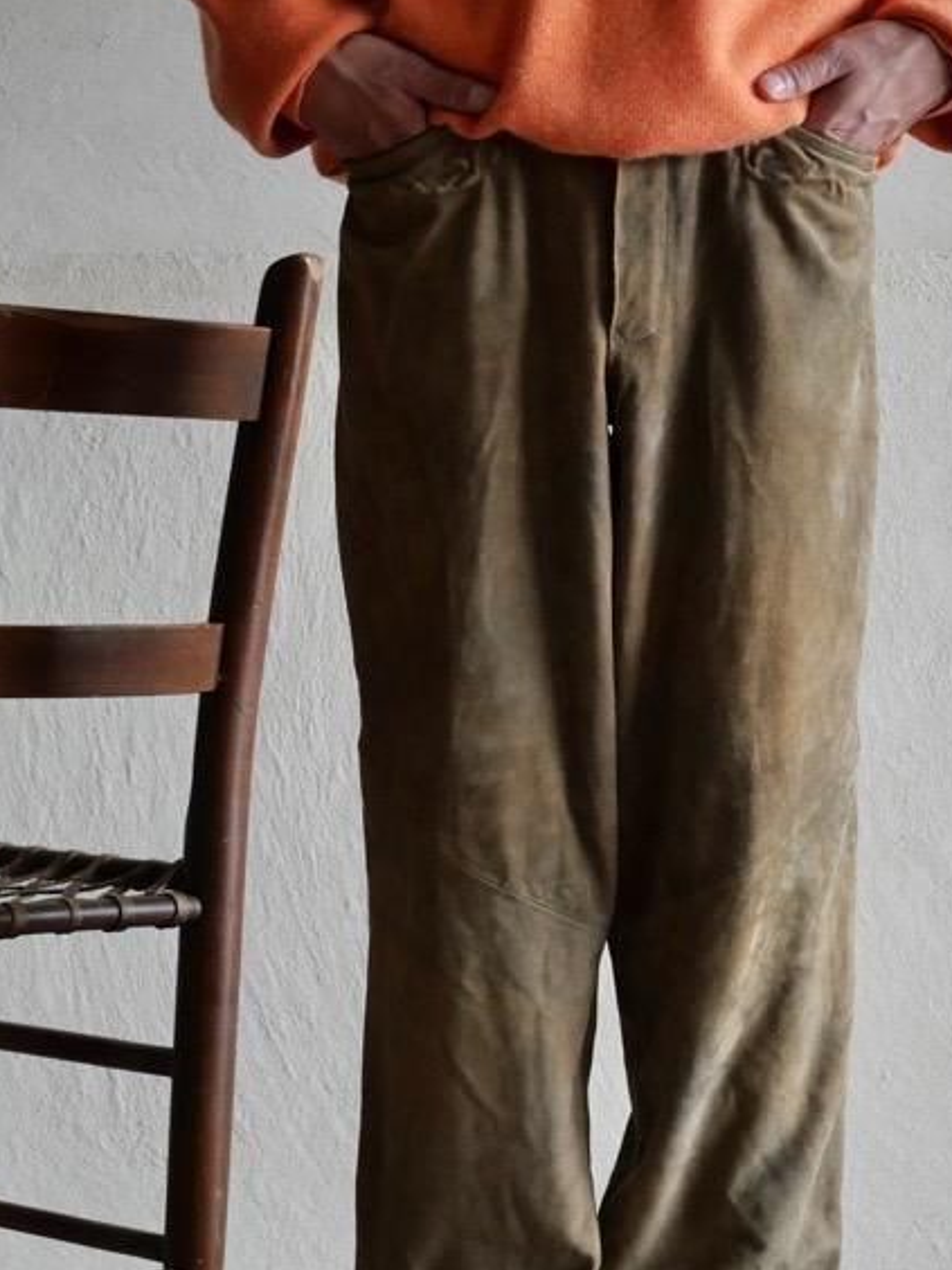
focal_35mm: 115
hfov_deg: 12.9
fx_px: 4217
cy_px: 758
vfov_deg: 17.1
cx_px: 587
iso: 800
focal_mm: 38
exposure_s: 1/100
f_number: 3.9
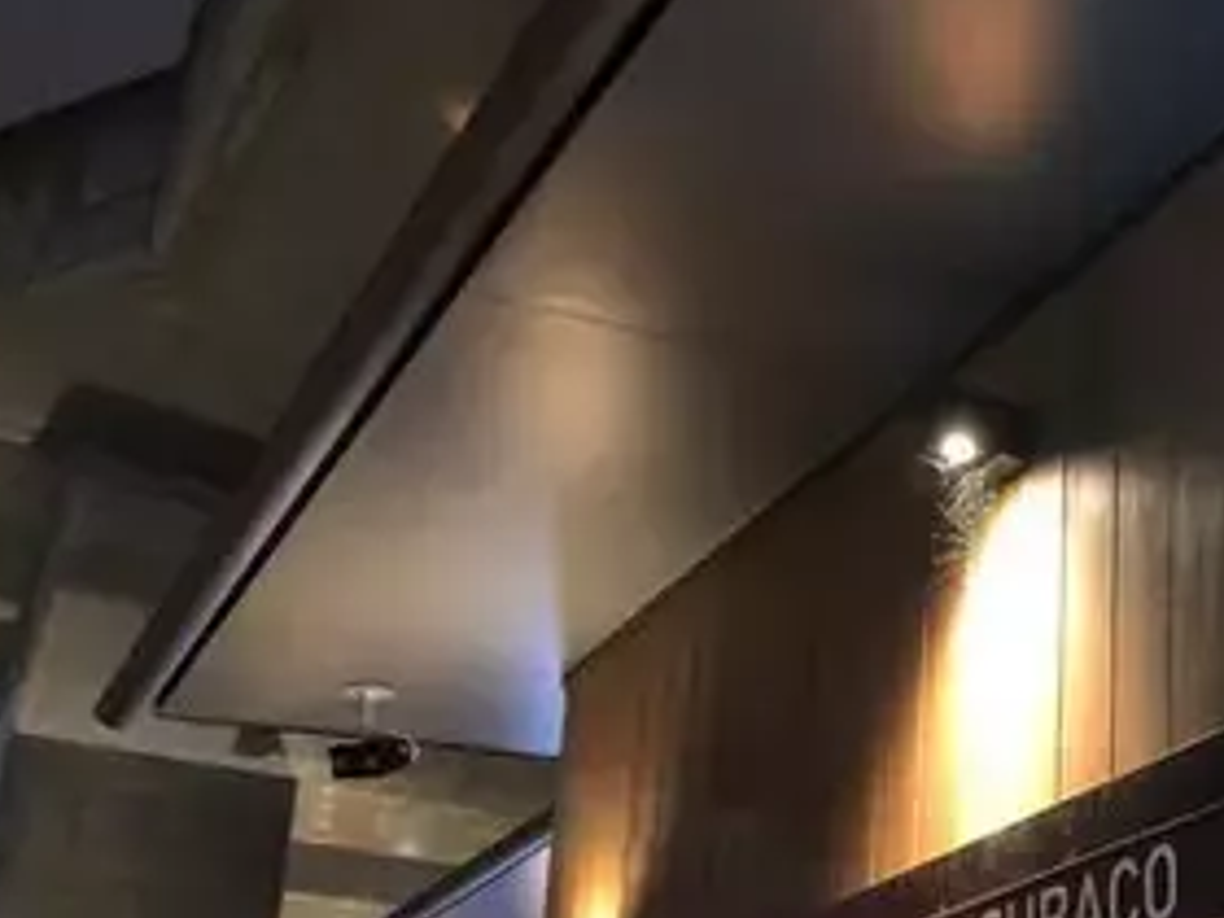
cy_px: 804
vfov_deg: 23.8
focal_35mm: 60
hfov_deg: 29.8
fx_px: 2122
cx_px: 1246
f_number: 1.8
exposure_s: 1/5
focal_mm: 3.99
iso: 100
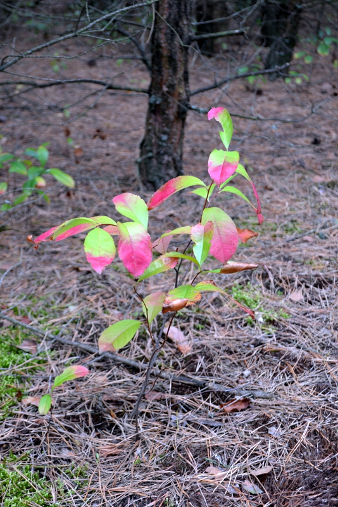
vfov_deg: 33.4
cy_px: 254
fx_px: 844
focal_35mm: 60
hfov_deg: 22.6
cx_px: 169
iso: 400
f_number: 6.3
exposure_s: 1/60
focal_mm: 40
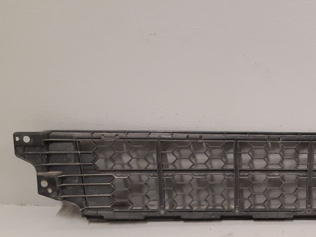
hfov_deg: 39.8
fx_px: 411
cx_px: 268
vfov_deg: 31.7
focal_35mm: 45
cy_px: 172
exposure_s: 1/50
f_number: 1.7
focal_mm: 3.93
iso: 250
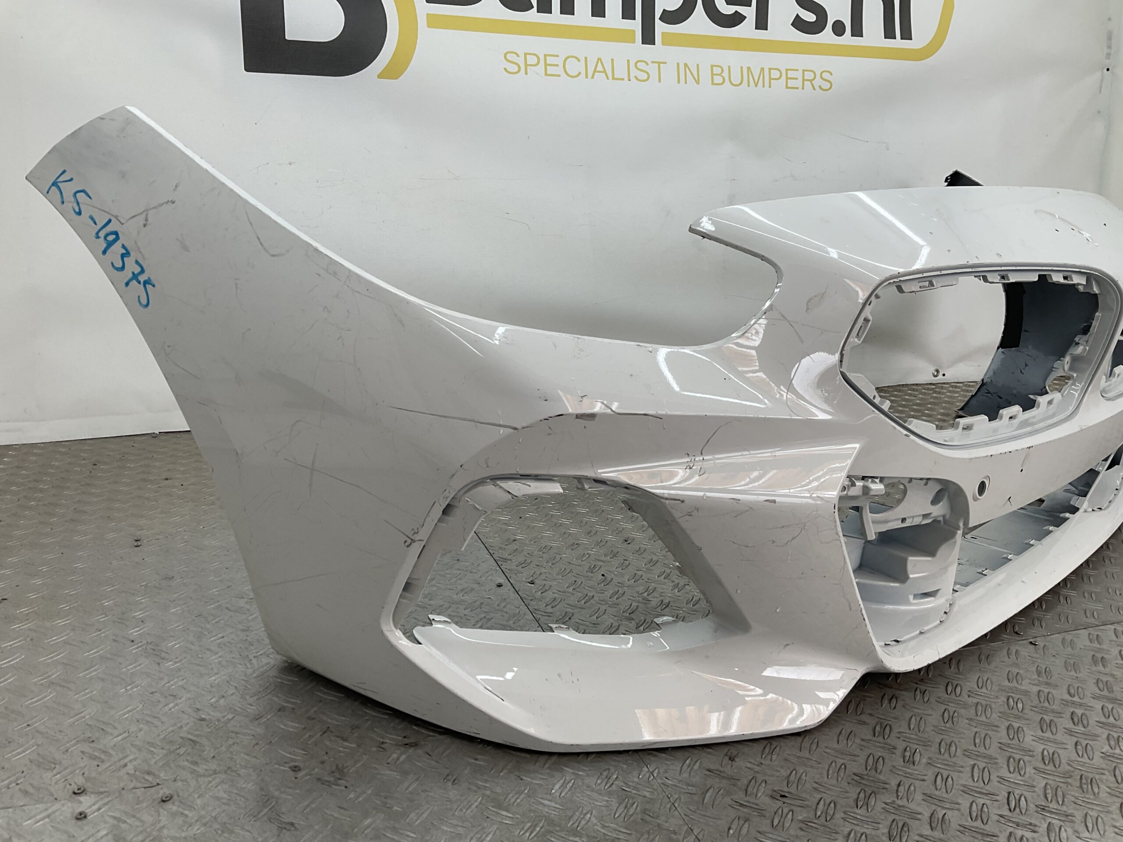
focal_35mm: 29
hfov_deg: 61.7
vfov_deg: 48.2
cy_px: 421
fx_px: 941
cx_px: 562
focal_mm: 3
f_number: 1.8
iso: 16
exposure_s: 1/143
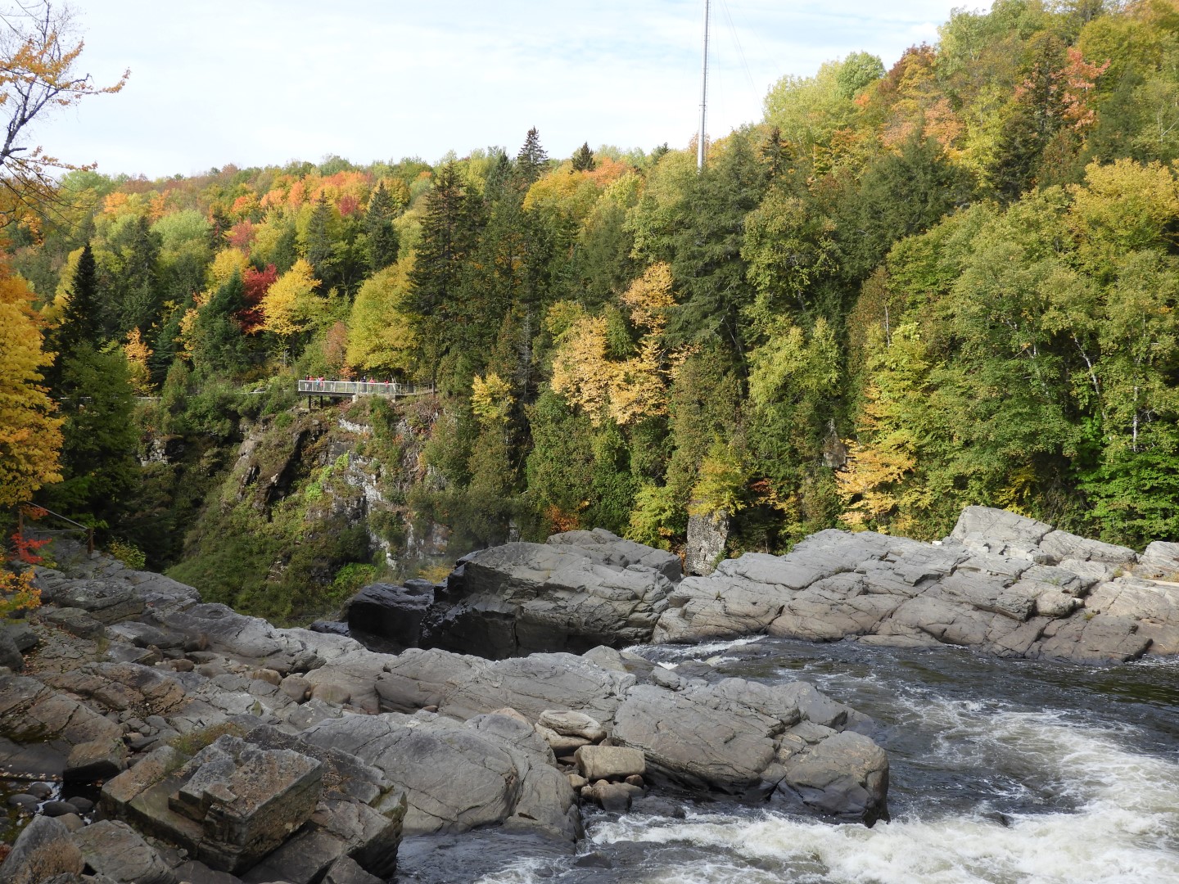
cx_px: 590
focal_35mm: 45
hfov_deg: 42.1
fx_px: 1533
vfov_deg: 32.2
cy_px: 442
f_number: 4
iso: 100
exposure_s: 1/320
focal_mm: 8.1
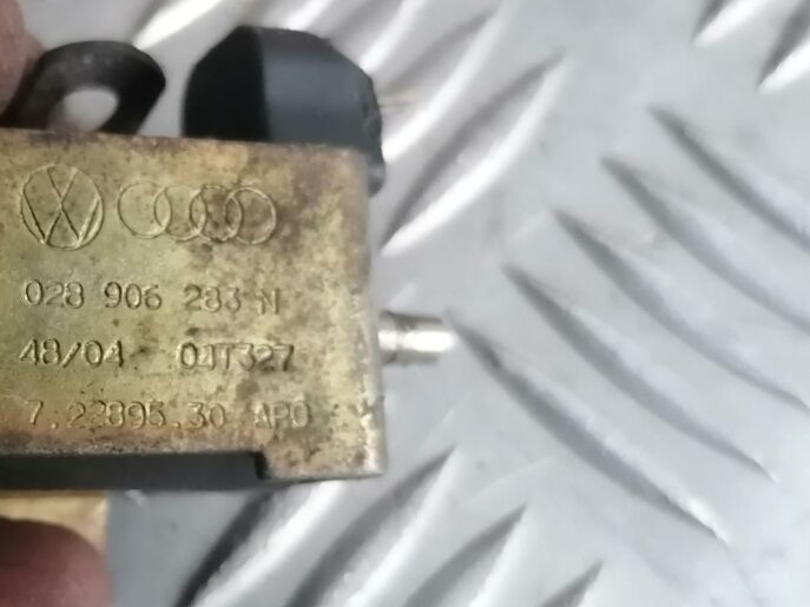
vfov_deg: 26.5
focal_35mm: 55
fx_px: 1287
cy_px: 322
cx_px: 52
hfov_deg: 32.8
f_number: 1.8
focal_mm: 4.75
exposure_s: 1/33.3
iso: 500
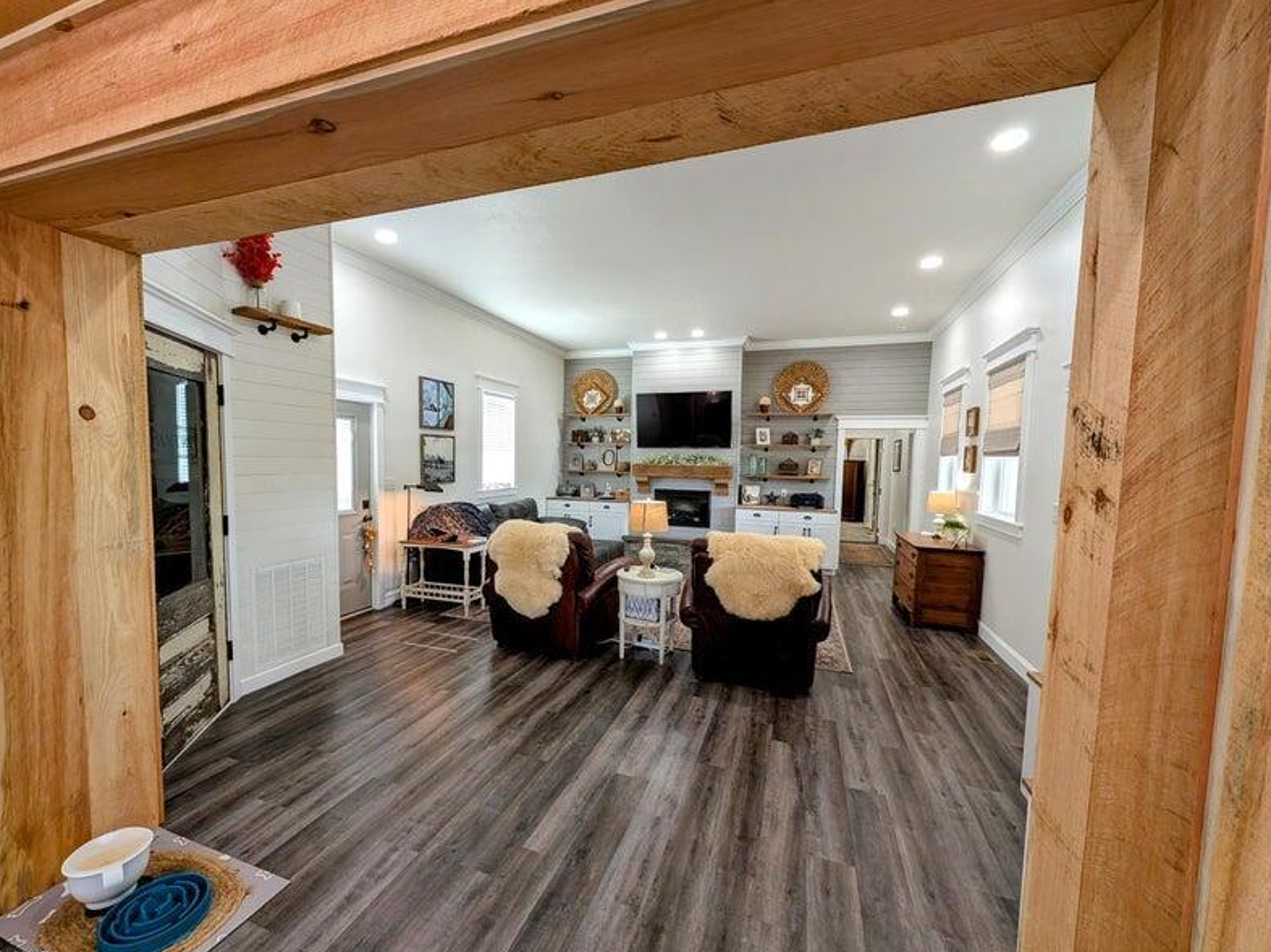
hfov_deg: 106.2
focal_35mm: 13
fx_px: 477
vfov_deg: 89.8
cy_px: 493
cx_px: 614
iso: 73
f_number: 1.7
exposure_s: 1/60
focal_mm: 2.02
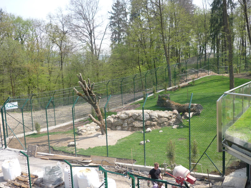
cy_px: 94
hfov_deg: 55.4
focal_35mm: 33
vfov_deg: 42.9
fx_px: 239
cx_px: 126
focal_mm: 5.5
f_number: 2.8
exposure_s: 1/500
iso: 100
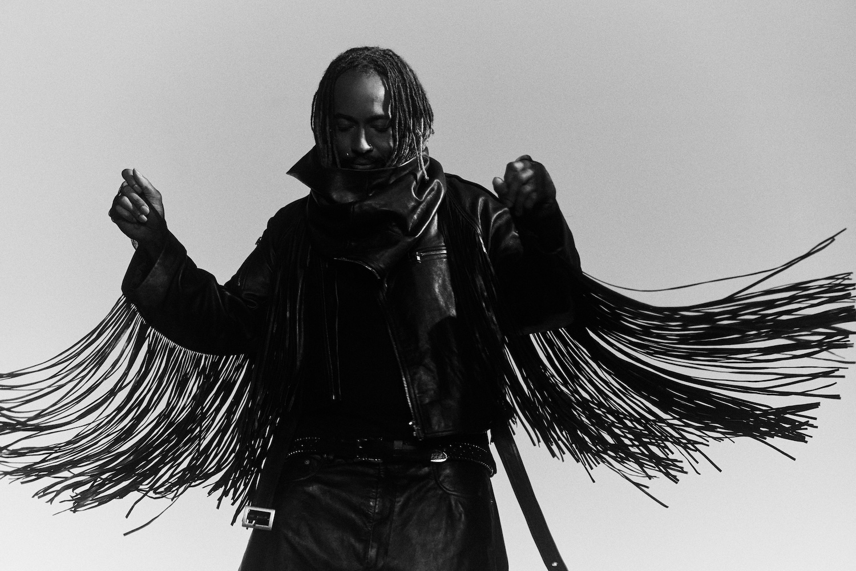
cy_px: 286
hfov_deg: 36.2
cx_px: 428
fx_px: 1308
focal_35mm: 55
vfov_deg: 24.6
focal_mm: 55
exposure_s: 1/200
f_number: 4
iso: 400
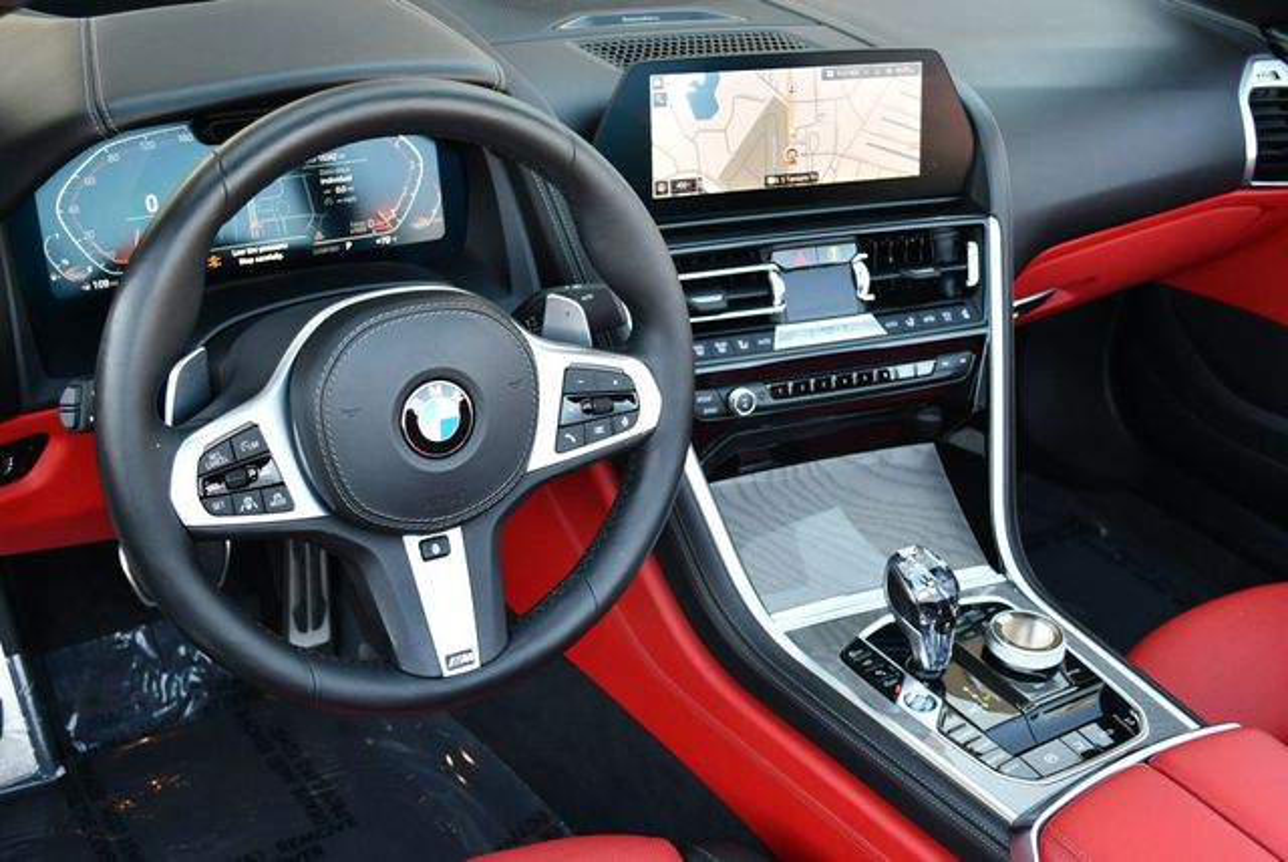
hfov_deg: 44.5
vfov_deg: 30.6
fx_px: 1576
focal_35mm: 44
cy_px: 431
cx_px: 644
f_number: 3.8
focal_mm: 22
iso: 640
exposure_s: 1/250
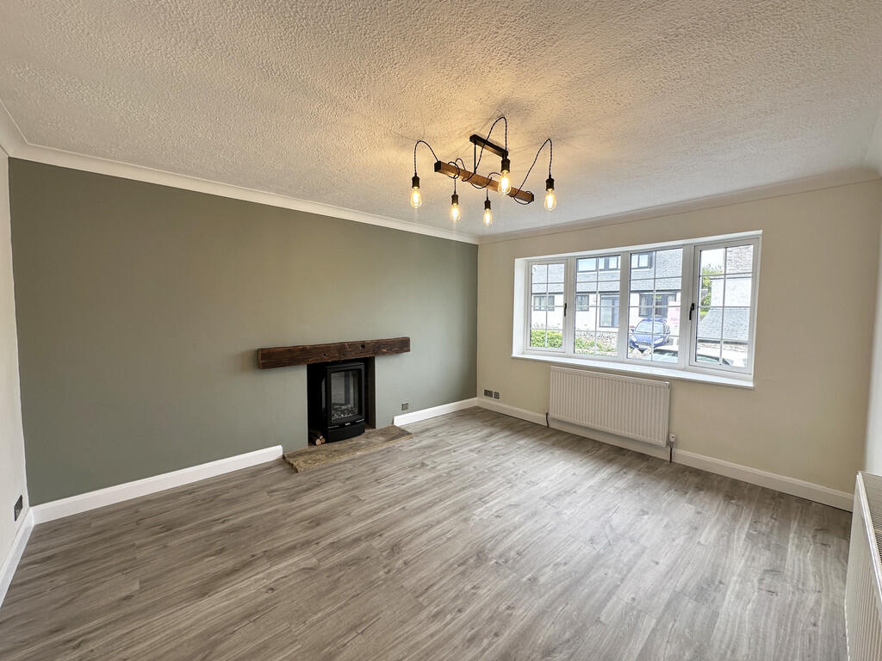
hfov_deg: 102.1
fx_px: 357
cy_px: 330
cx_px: 441
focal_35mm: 14
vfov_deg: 85.7
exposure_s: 1/103
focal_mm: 2.22
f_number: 2.2
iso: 40
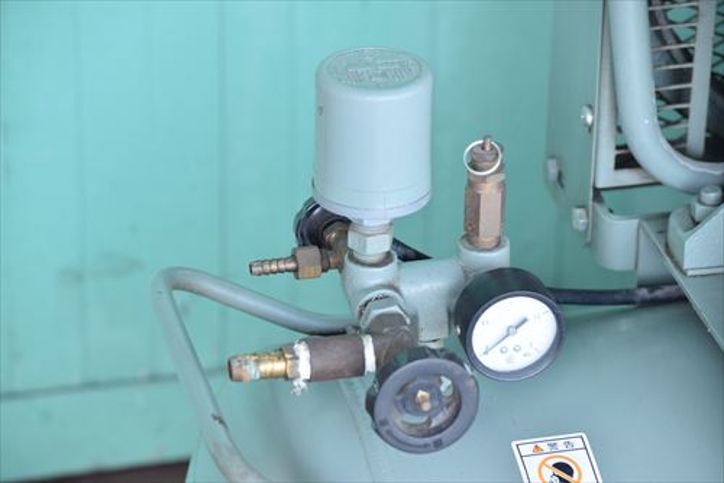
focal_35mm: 153
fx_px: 3079
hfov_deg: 13.4
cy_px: 242
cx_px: 362
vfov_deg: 9.0
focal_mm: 102
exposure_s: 1/320
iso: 1250
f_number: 6.3
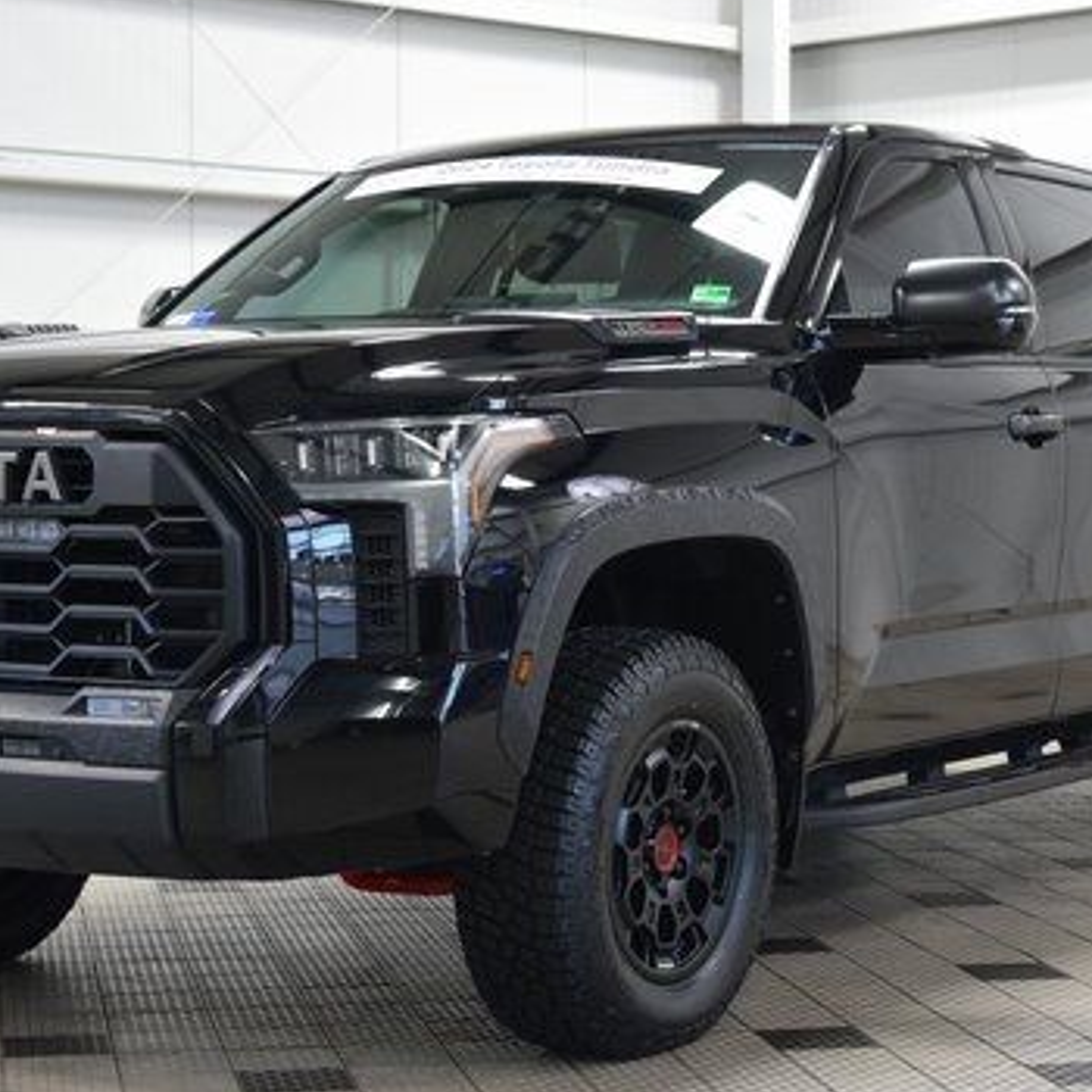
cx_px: 571
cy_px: 566
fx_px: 2998
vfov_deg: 20.6
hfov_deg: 20.6
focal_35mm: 84
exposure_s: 1/60
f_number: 5
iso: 1600
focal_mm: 36
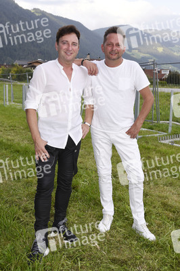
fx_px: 263
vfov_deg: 54.5
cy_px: 136
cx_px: 90
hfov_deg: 37.8
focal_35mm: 35
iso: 320
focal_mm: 35
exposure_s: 1/160
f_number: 7.1
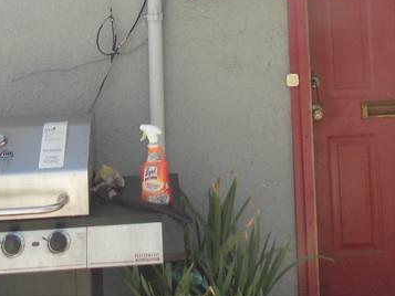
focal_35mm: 66
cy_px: -121
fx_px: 753
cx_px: 184
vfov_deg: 19.9
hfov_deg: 29.4
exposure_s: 1/250
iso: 80
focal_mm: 4
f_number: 3.1
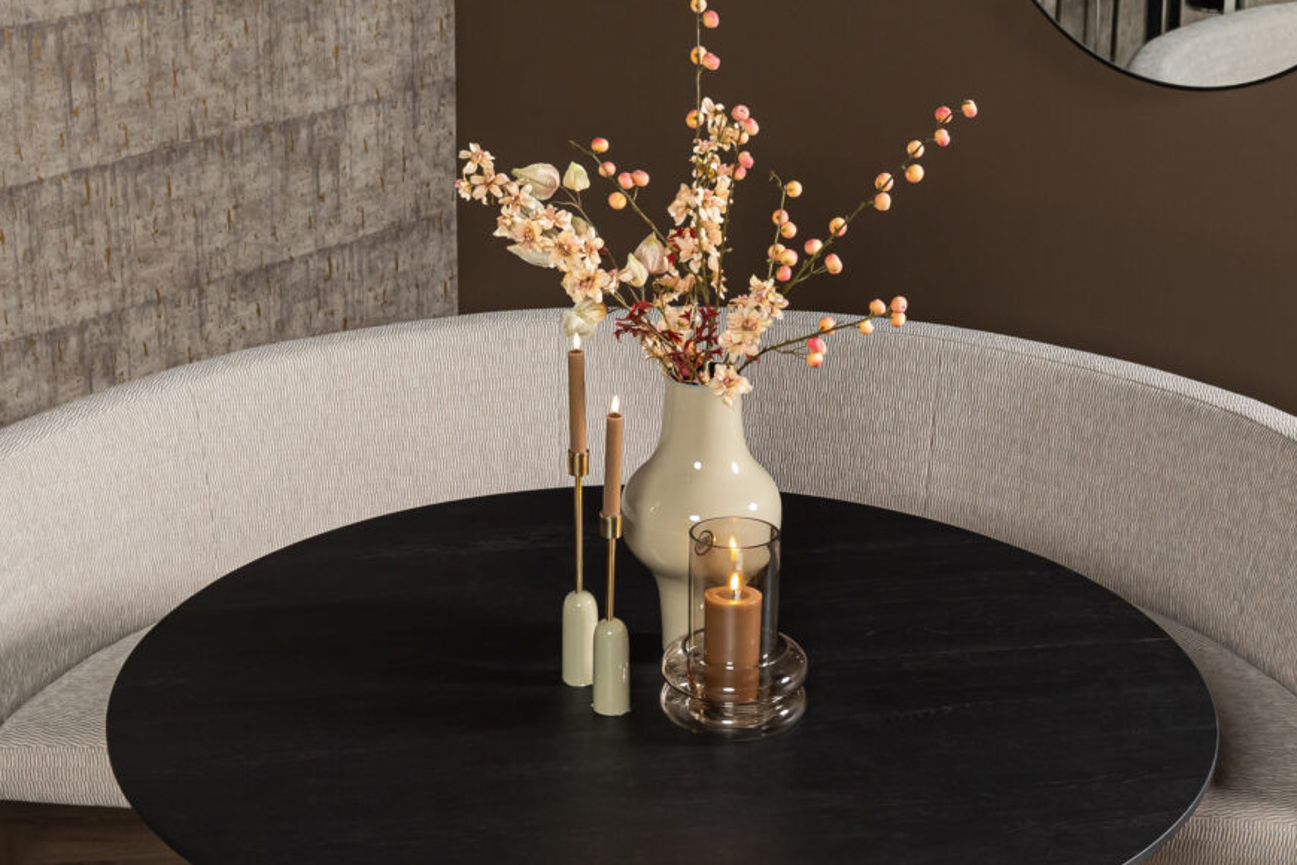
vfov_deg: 18.3
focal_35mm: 74
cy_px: 690
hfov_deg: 27.4
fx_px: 2655
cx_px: 674
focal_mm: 31.3
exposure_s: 1/40
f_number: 4
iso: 800
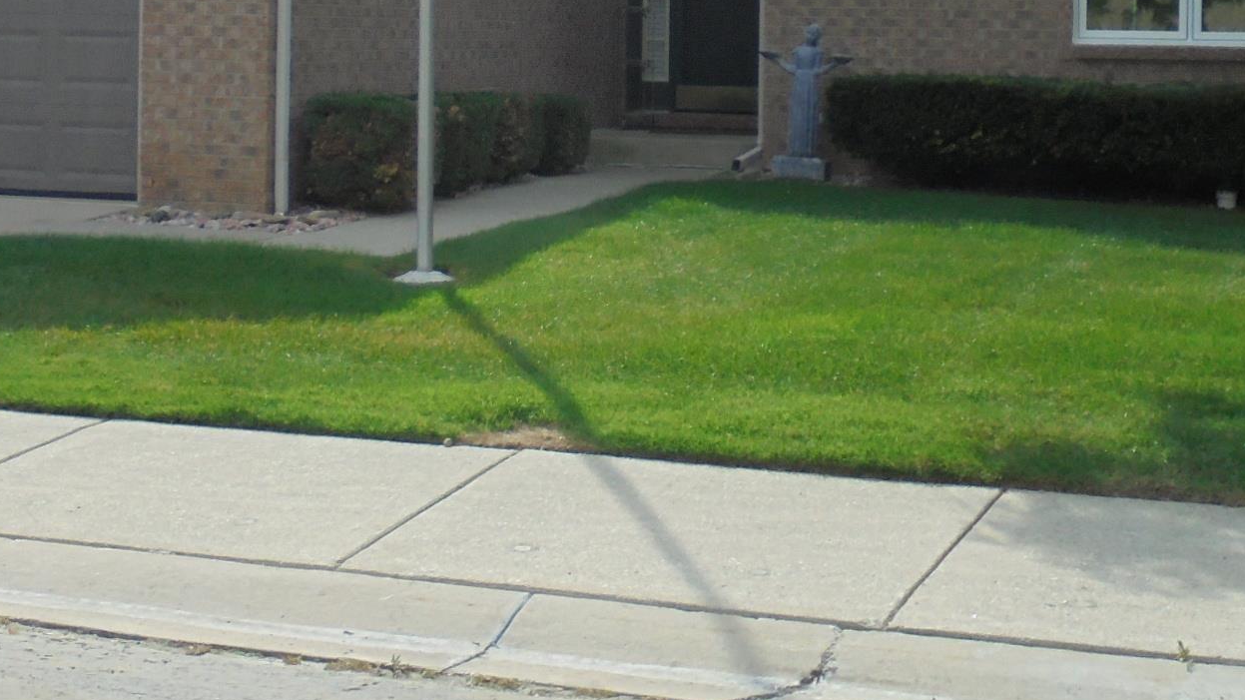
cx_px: 546
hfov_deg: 27.5
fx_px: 2542
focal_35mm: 77
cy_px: -9
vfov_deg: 15.4
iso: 100
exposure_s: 1/640
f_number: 4
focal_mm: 6.1
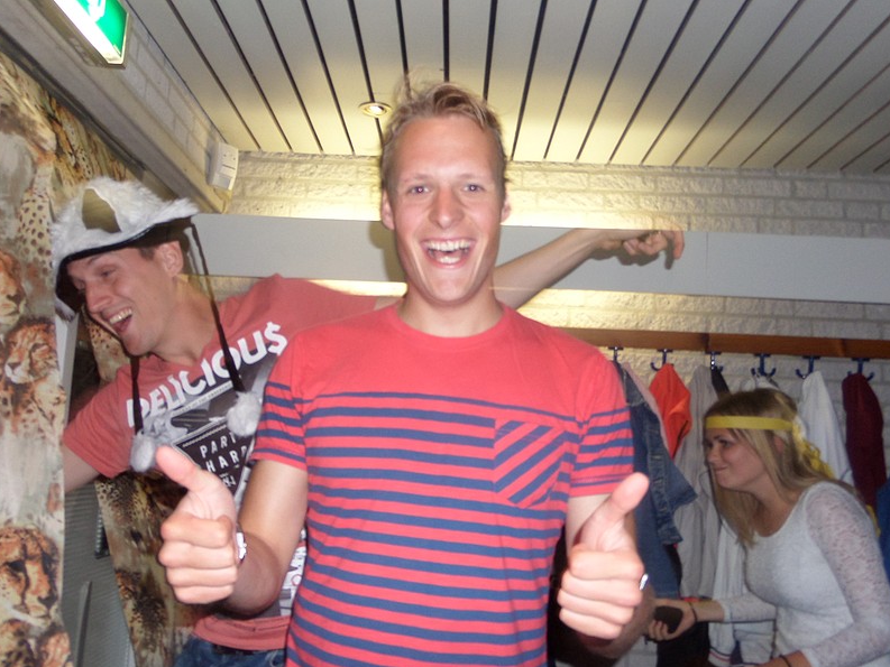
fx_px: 797
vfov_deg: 45.4
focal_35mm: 31
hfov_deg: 58.2
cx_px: 397
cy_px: 358
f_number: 3.2
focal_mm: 4
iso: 120
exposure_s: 1/20
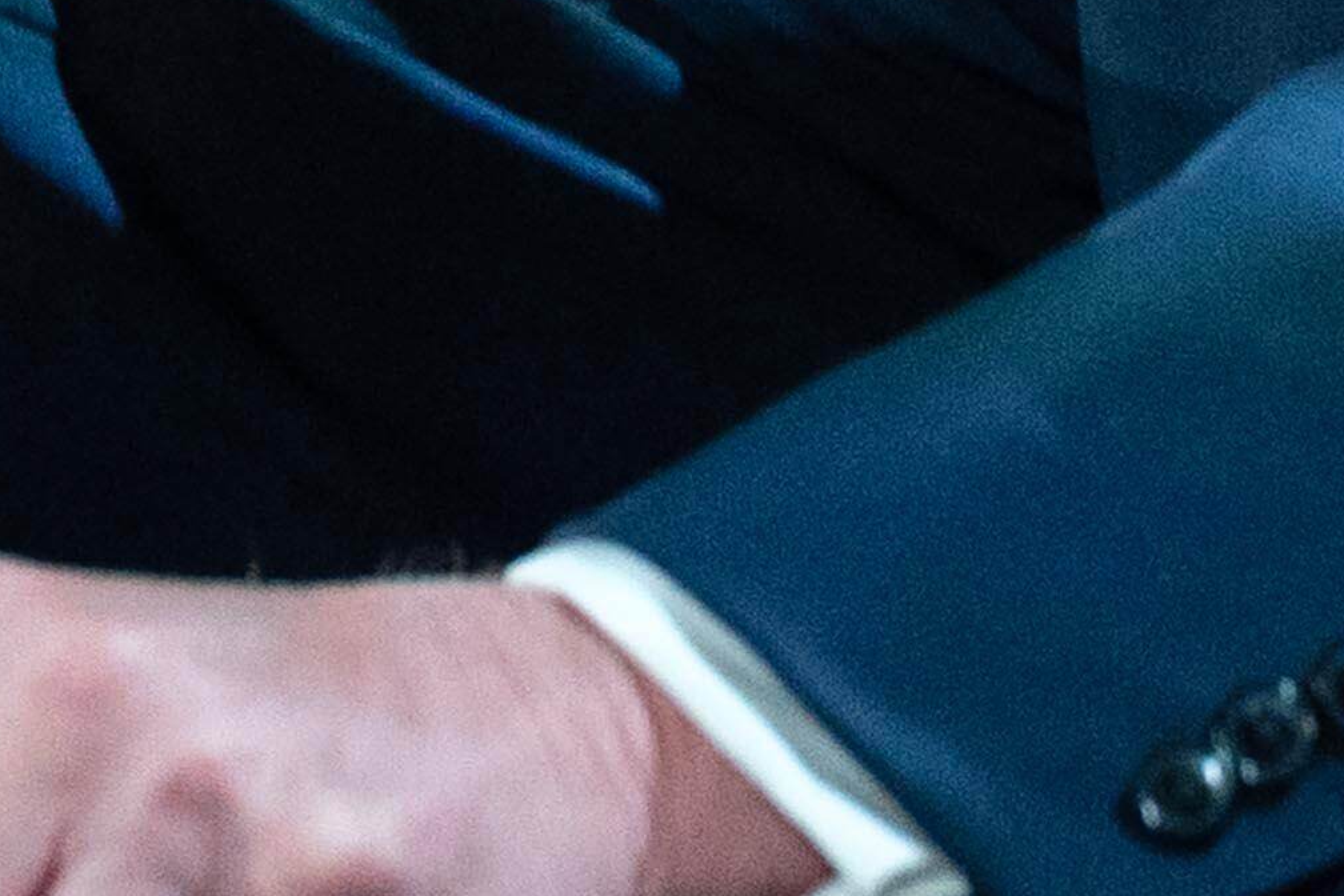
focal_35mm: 1191
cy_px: -573
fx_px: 44461
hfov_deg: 1.7
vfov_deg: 1.2
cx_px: 980
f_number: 3.5
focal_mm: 200
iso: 3200
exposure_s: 1/640
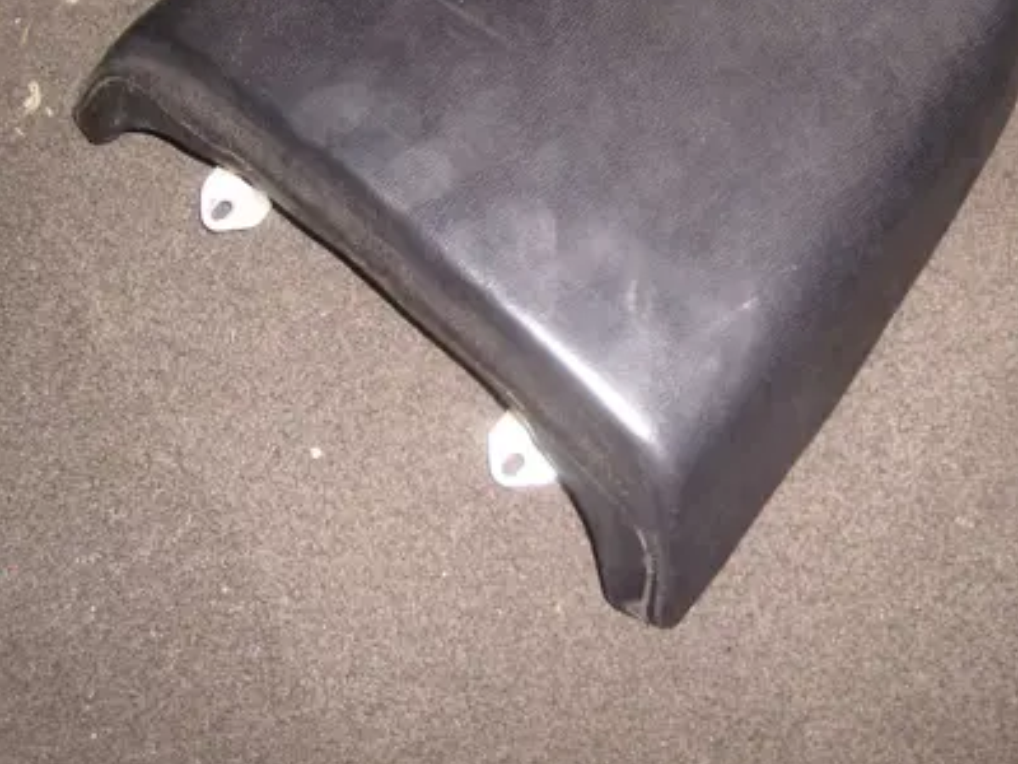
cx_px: 608
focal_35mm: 42
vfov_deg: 34.3
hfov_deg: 44.6
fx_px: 1235
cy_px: 321
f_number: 2.8
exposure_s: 1/30
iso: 50
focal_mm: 5.8
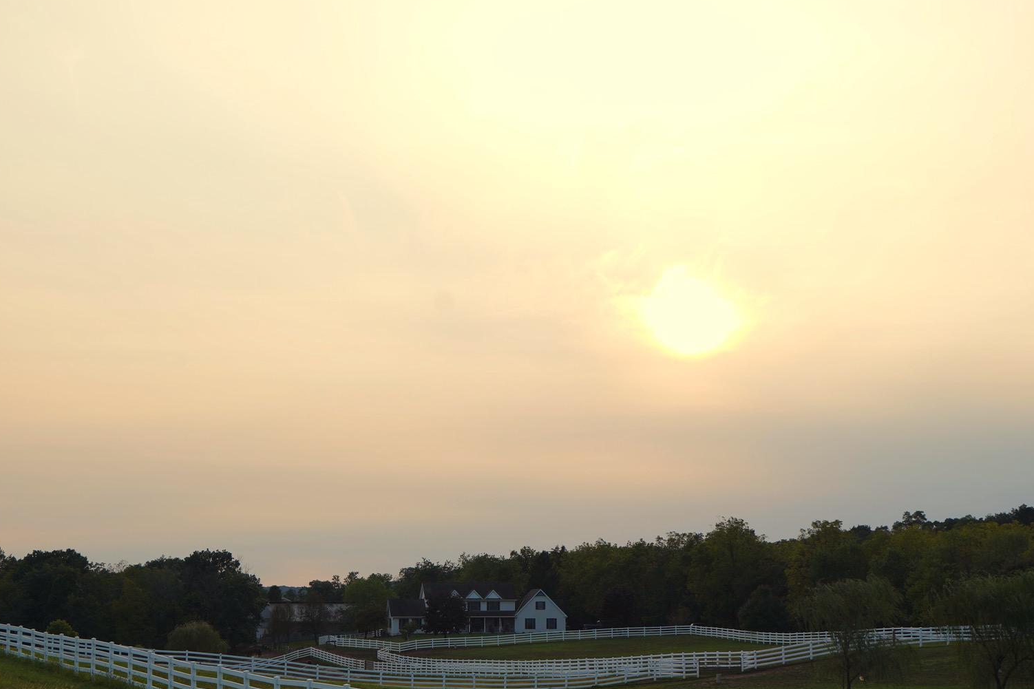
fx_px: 1723
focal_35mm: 60
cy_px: 371
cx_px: 464
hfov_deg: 33.4
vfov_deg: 22.6
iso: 64
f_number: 6.3
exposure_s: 1/200
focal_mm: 44
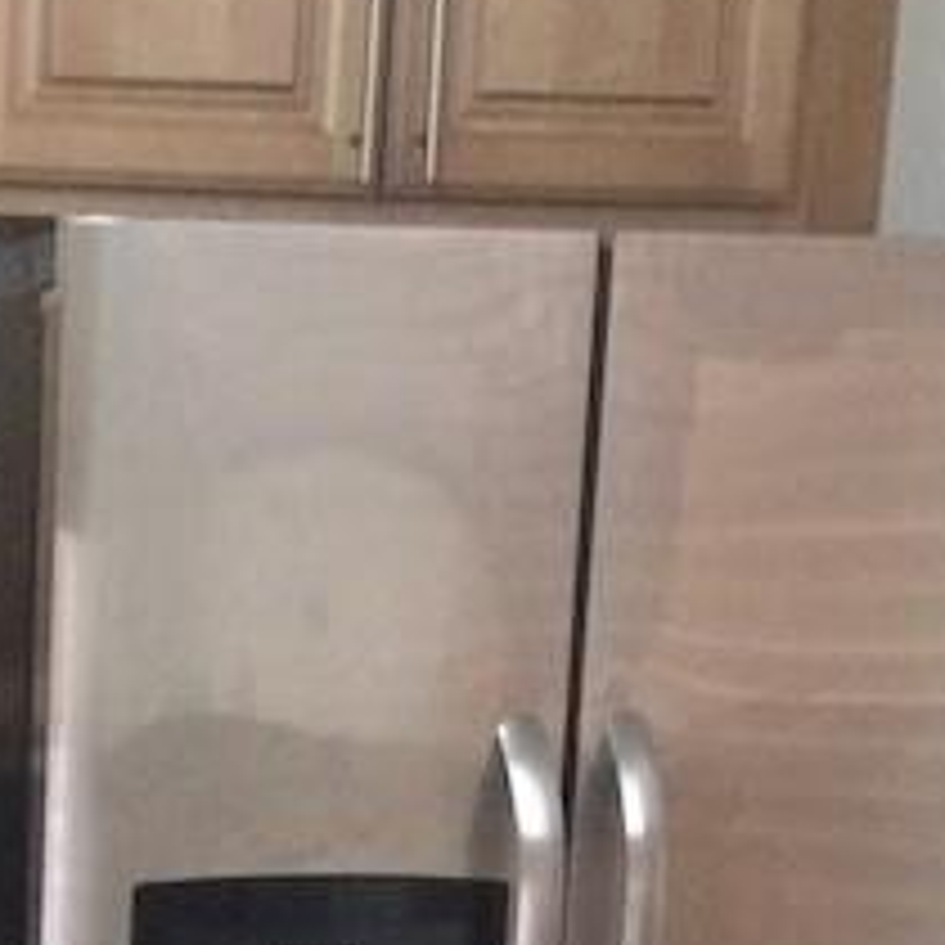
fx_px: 3984
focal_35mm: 129
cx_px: -248
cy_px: 1588
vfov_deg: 12.6
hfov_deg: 13.1
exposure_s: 1/30
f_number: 2.2
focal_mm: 4.12
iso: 320
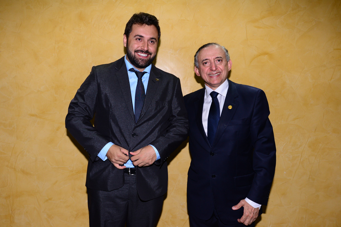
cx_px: 170
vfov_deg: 43.6
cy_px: 114
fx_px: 284
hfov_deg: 61.9
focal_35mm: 30
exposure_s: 1/160
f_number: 5
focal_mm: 30
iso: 1250
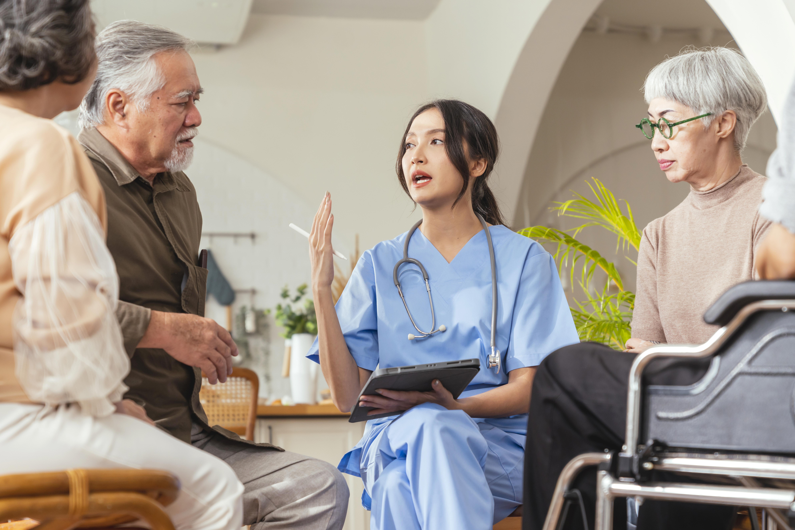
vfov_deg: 20.3
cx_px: 398
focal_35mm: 67
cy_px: 265
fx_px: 1480
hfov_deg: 30.1
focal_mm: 67
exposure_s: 1/250
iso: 640
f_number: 3.5
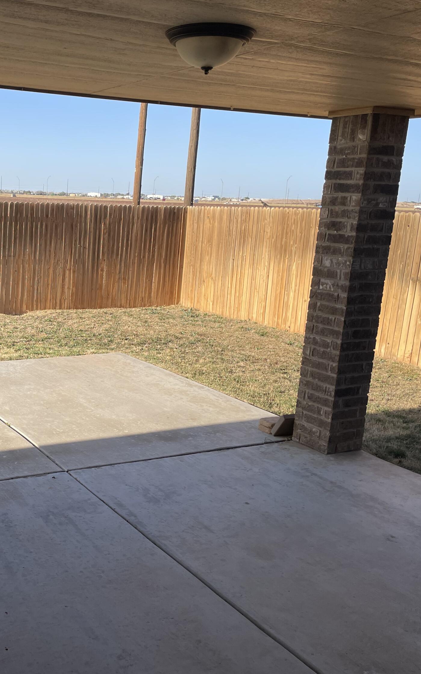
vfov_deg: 52.7
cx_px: 37
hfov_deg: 32.6
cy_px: 337
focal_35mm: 37
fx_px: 679
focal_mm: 4.2
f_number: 1.6
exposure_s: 1/2053
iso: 32
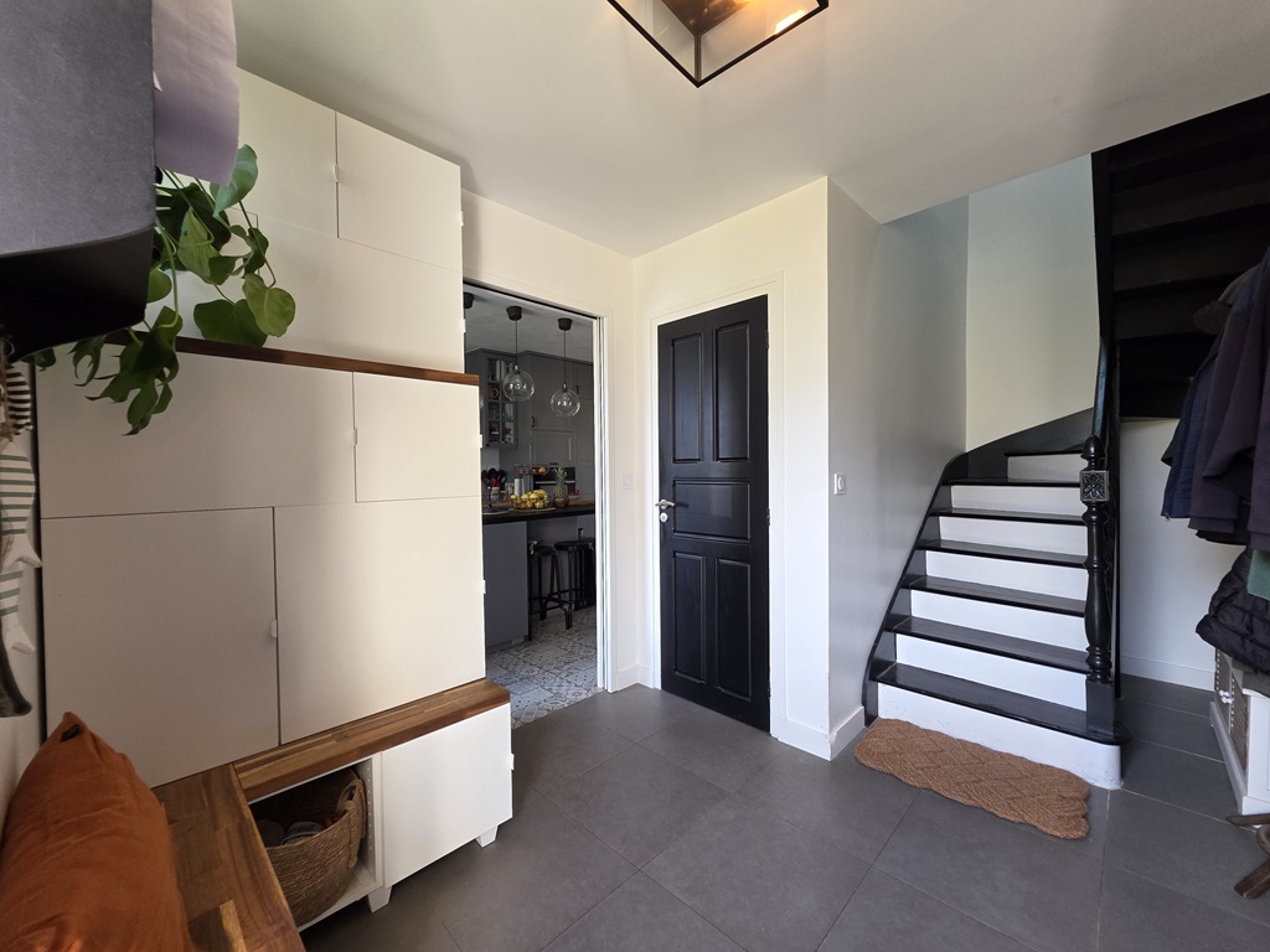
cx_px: 635
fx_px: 477
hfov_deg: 106.2
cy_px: 476
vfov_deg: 89.9
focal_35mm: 13
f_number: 1.9
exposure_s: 1/100
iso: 125
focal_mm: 2.2
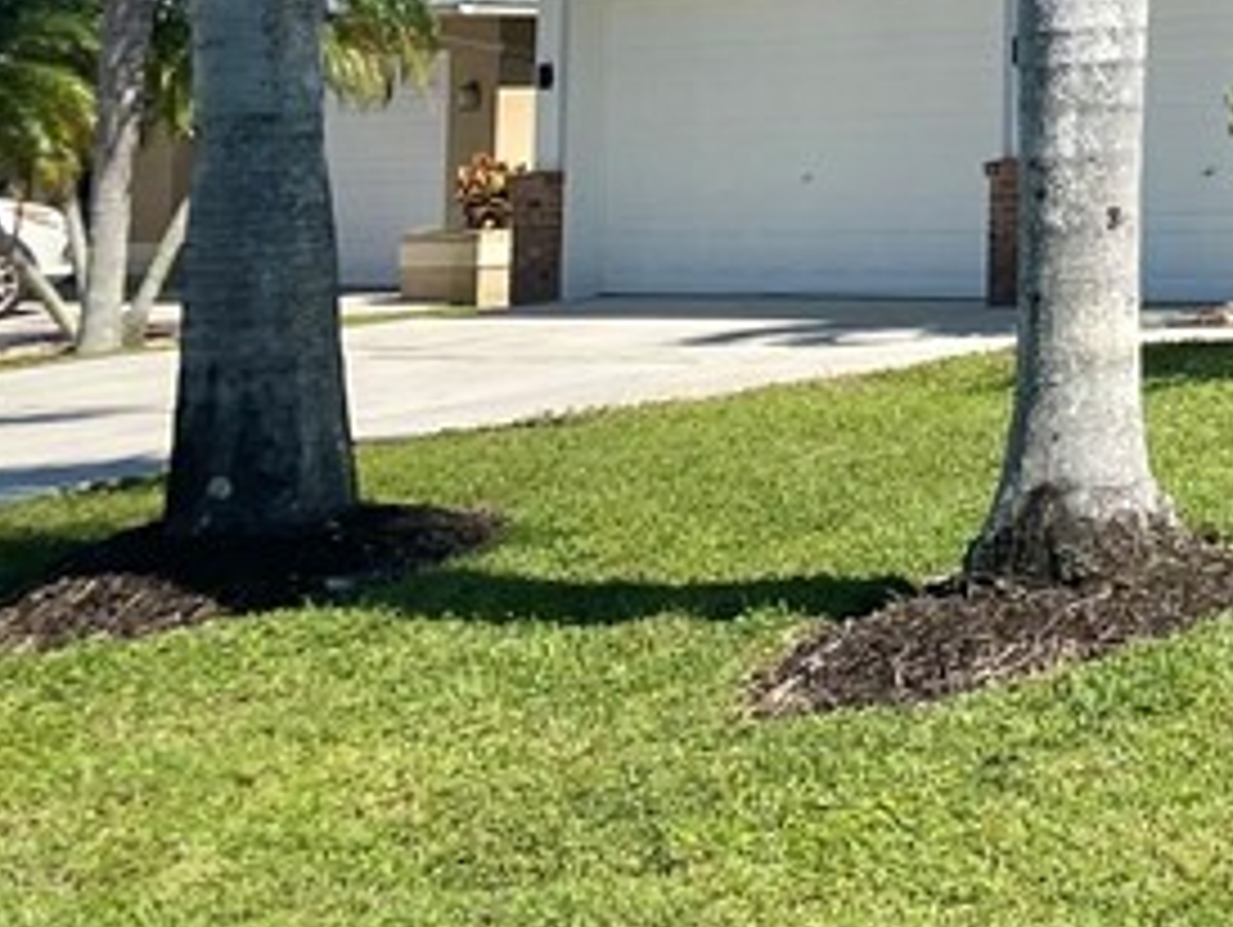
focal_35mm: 97
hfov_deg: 16.6
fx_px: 3458
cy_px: -243
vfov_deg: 14.7
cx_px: 2277
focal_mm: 4.25
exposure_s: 1/2358
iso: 32
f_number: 1.8
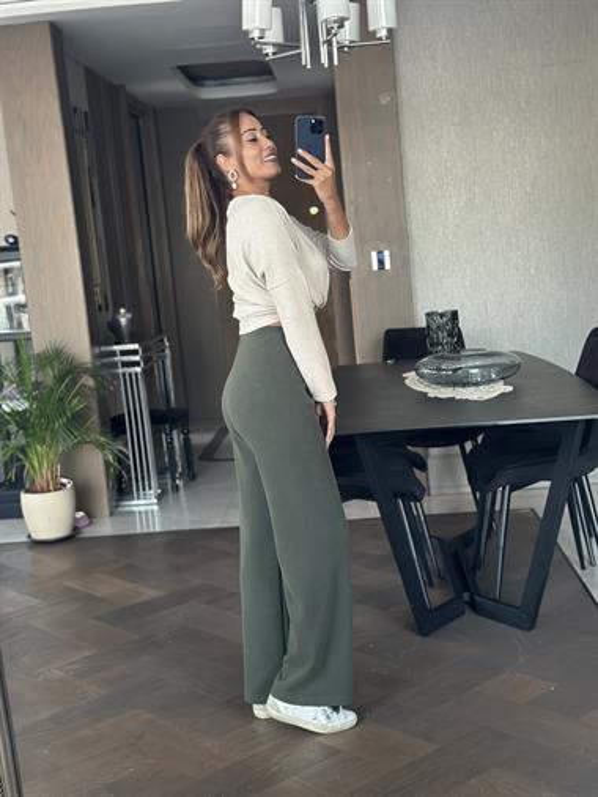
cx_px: 299
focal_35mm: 48
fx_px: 1105
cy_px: 398
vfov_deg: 39.6
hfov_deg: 30.3
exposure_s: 1/40
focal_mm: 6.86
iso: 400
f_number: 1.78
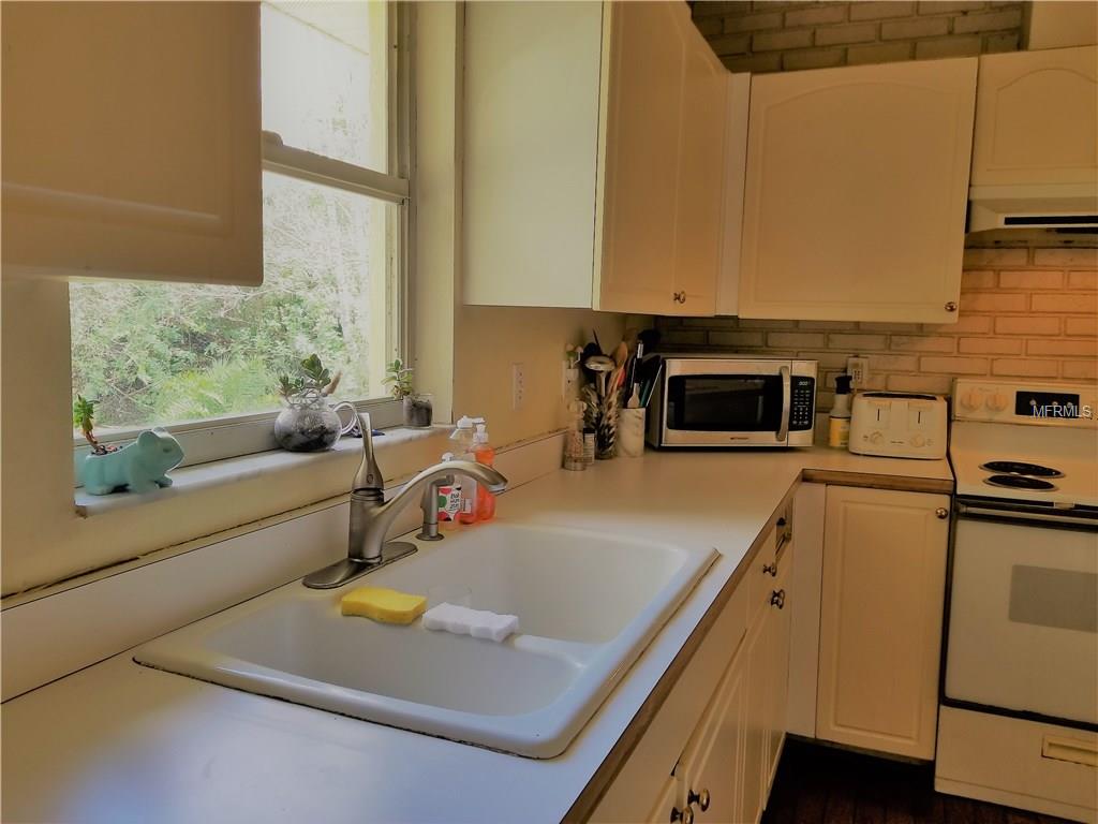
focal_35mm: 26
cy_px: 412
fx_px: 825
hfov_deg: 67.3
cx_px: 549
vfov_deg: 53.1
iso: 100
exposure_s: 1/120
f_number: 1.7
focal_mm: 4.25
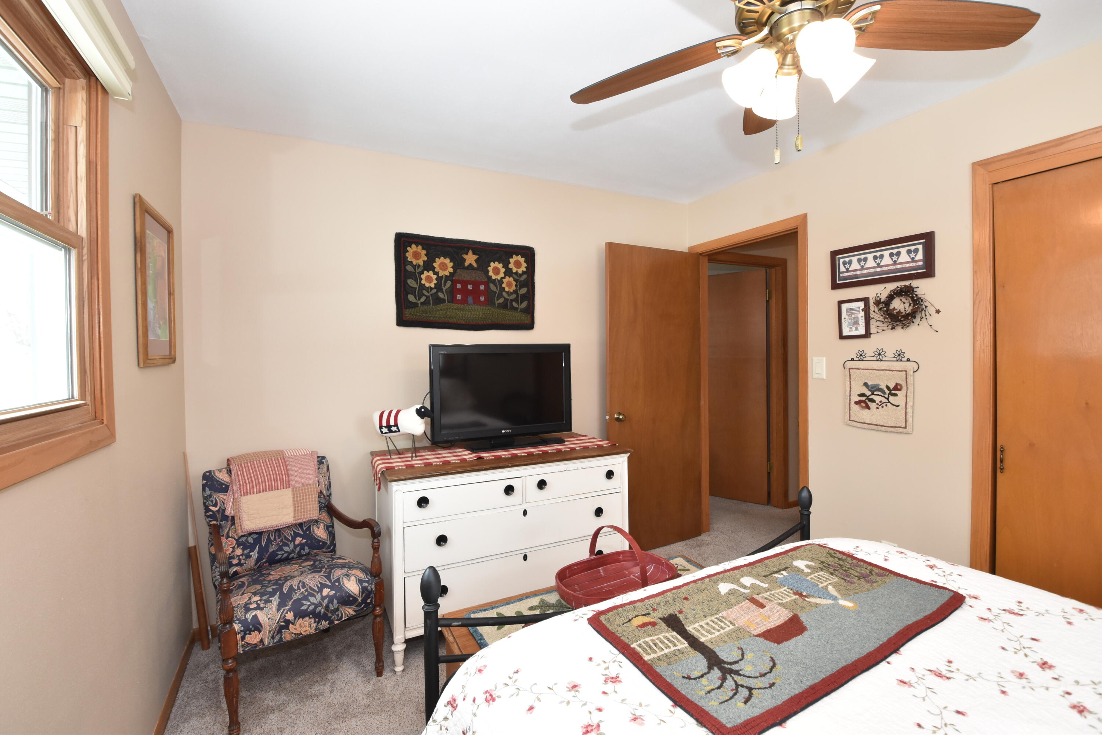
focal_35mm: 15
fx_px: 459
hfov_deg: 100.4
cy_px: 368
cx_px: 551
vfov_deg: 77.3
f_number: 7.1
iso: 800
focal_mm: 10
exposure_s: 1/60
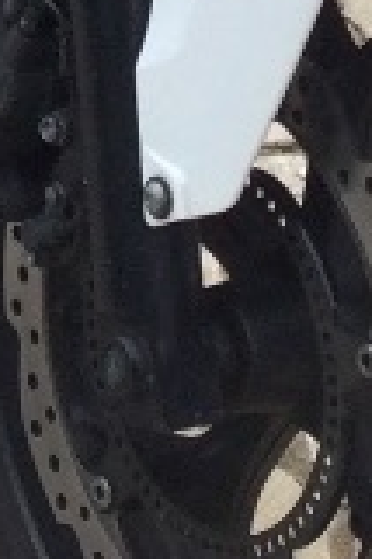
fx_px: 3976
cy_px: -663
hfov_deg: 5.2
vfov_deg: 7.6
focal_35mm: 256
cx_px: -400
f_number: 2.4
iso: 25
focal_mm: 3.3
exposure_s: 1/586
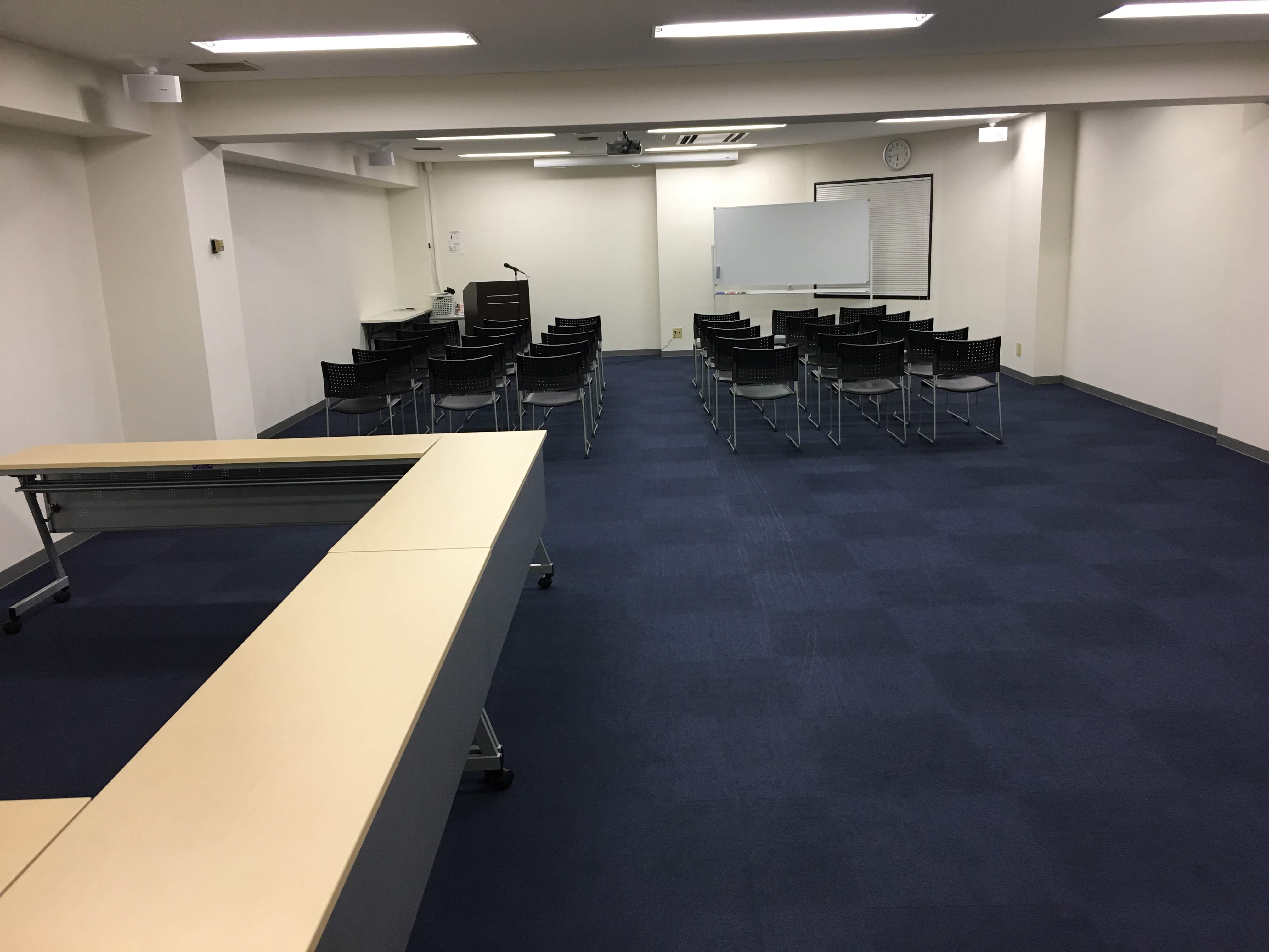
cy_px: 476
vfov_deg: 48.2
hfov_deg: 61.7
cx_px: 634
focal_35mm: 29
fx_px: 1063
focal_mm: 4.15
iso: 40
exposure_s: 1/30
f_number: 2.2
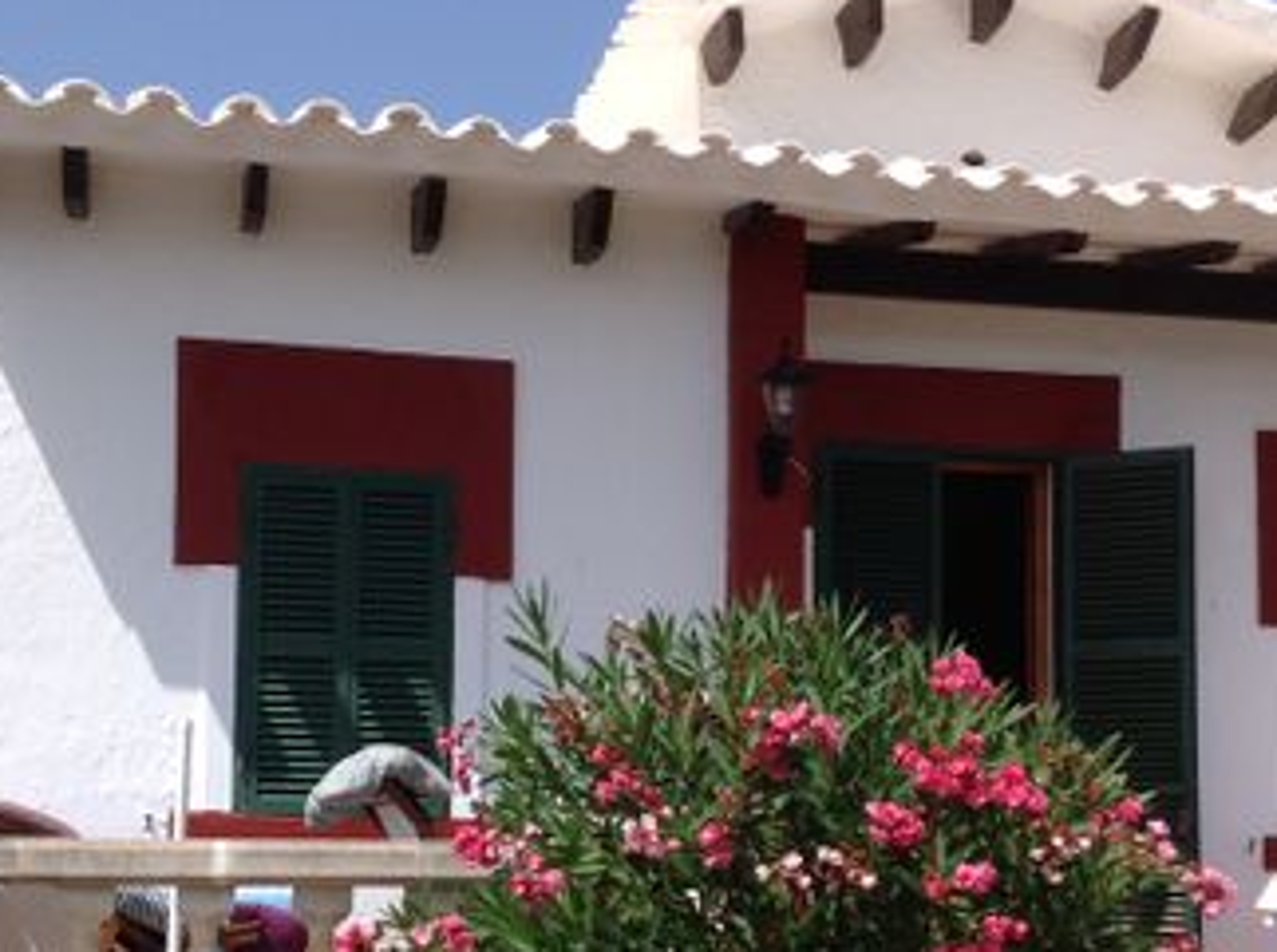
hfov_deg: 29.9
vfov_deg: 22.3
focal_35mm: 65
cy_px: 715
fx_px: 2393
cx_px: 652
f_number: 2.4
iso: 80
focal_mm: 4.28
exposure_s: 1/2160
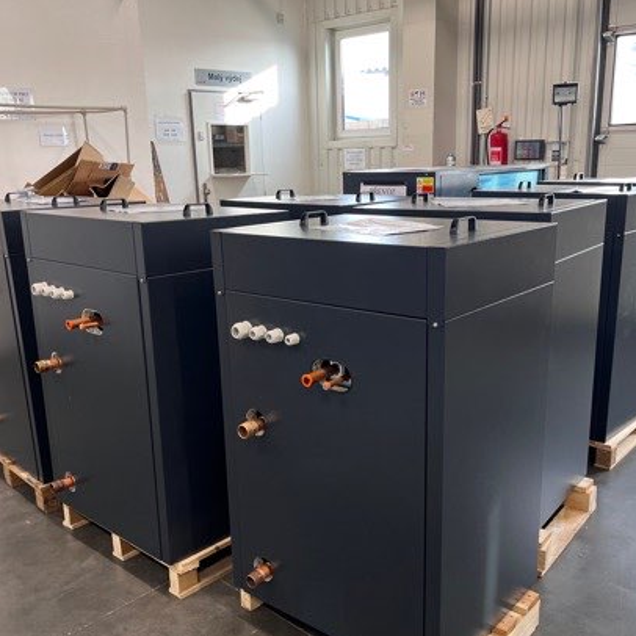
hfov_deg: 48.4
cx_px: 343
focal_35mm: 34
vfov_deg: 48.4
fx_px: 707
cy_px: 348
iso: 125
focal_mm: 5.1
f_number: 1.6
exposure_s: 1/100
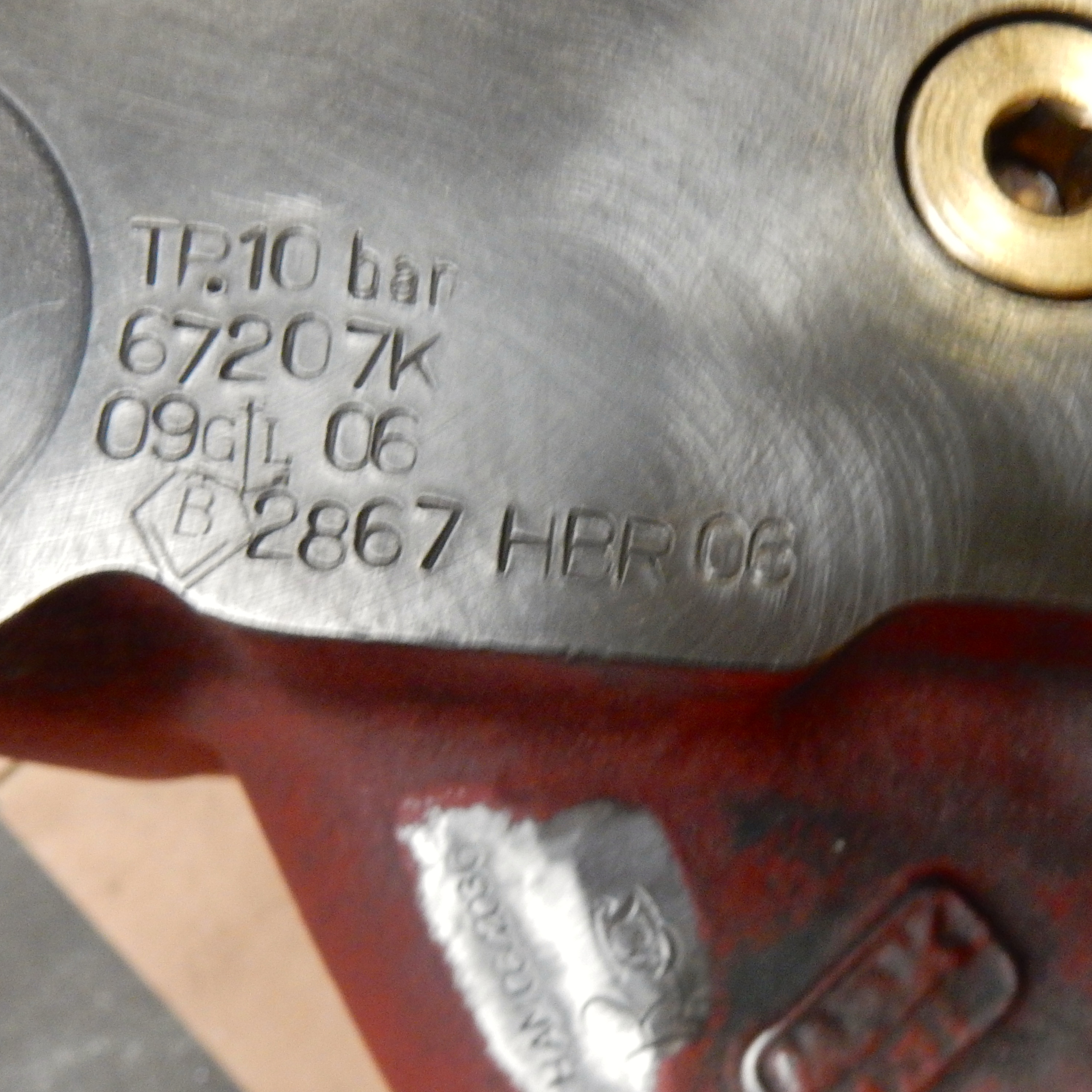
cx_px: 641
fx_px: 1463
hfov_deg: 40.8
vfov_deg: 40.9
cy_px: 502
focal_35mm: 41
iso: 560
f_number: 4
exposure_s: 1/8
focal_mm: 5.4
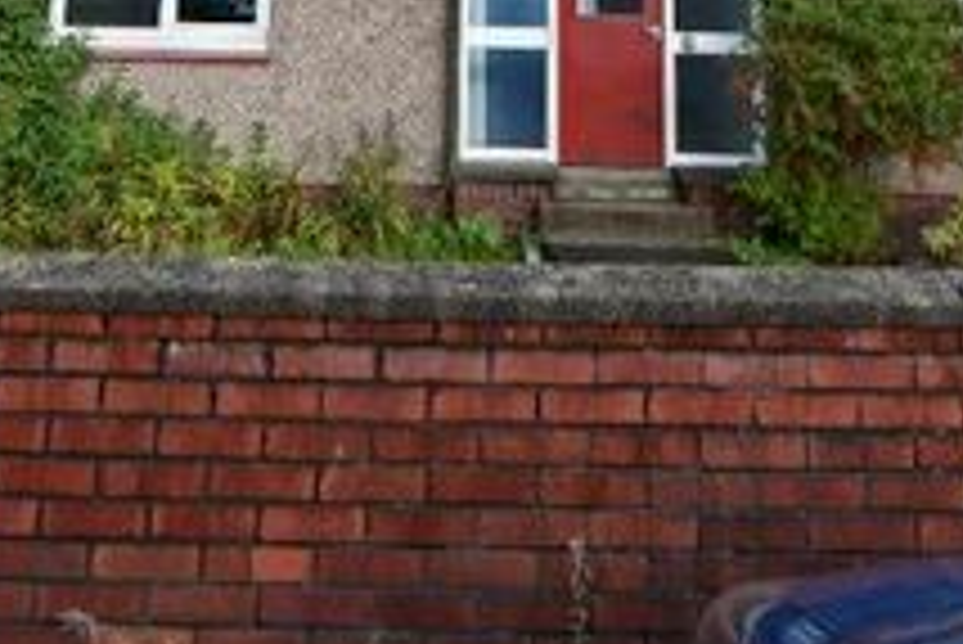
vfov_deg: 22.0
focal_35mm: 49
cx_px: 436
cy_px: -365
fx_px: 1312
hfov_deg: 40.3
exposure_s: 1/100
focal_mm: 15
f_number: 3.5
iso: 100
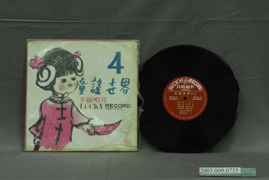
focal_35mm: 95
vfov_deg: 14.4
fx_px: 710
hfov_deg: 21.4
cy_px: 94
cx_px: 138
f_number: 10
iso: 1000
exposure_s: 1/20
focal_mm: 60
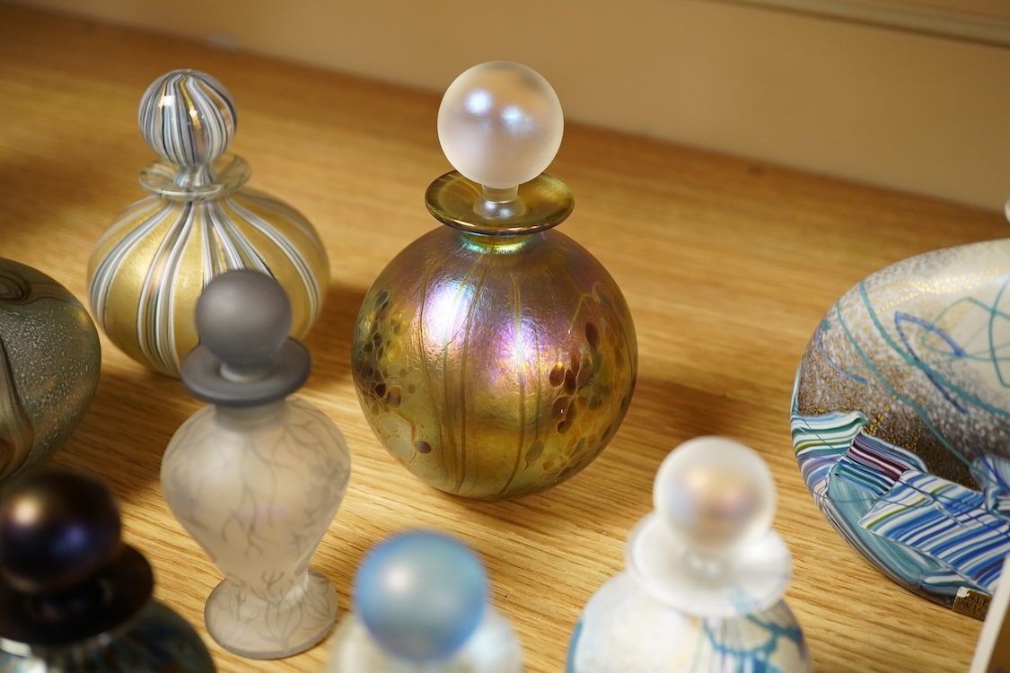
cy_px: 336
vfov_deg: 29.9
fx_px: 1262
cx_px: 505
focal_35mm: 45
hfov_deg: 43.6
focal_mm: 30
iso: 2000
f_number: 7.1
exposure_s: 1/125
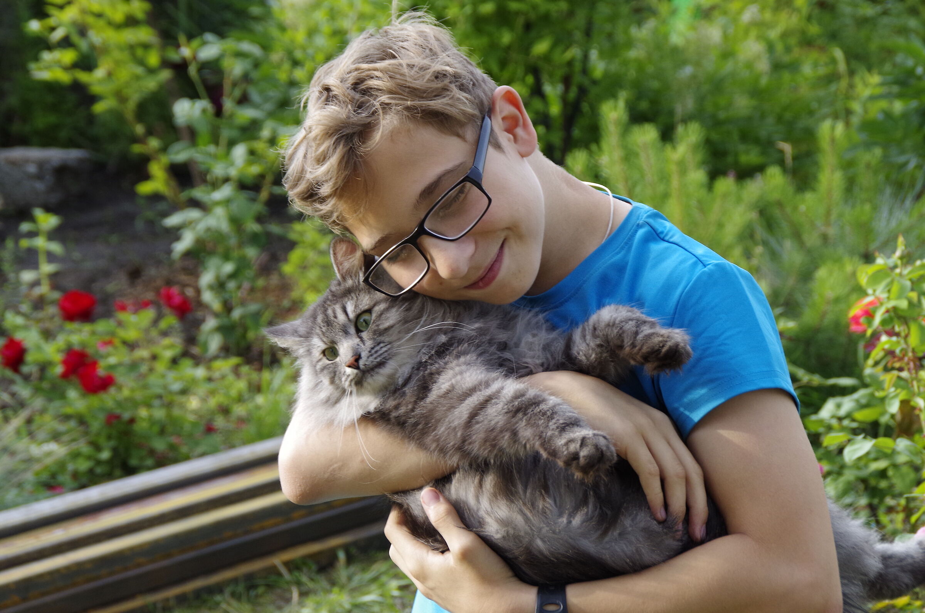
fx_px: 3000
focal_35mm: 117
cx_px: 462
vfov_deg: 11.7
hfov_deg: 17.5
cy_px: 306
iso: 560
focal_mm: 78
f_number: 8
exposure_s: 1/125
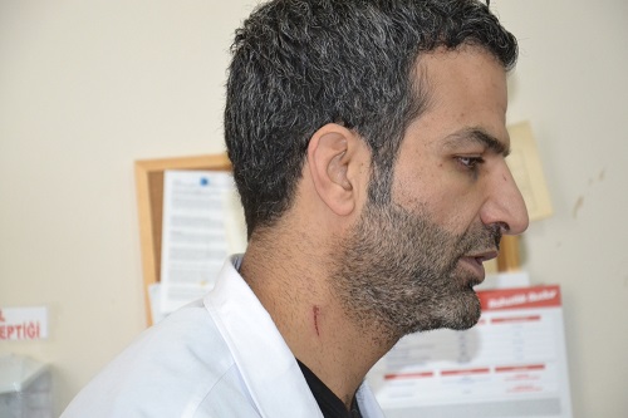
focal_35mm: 135
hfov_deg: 15.2
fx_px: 2354
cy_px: 209
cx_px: 314
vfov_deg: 10.2
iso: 3200
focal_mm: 90
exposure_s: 1/60
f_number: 5.6
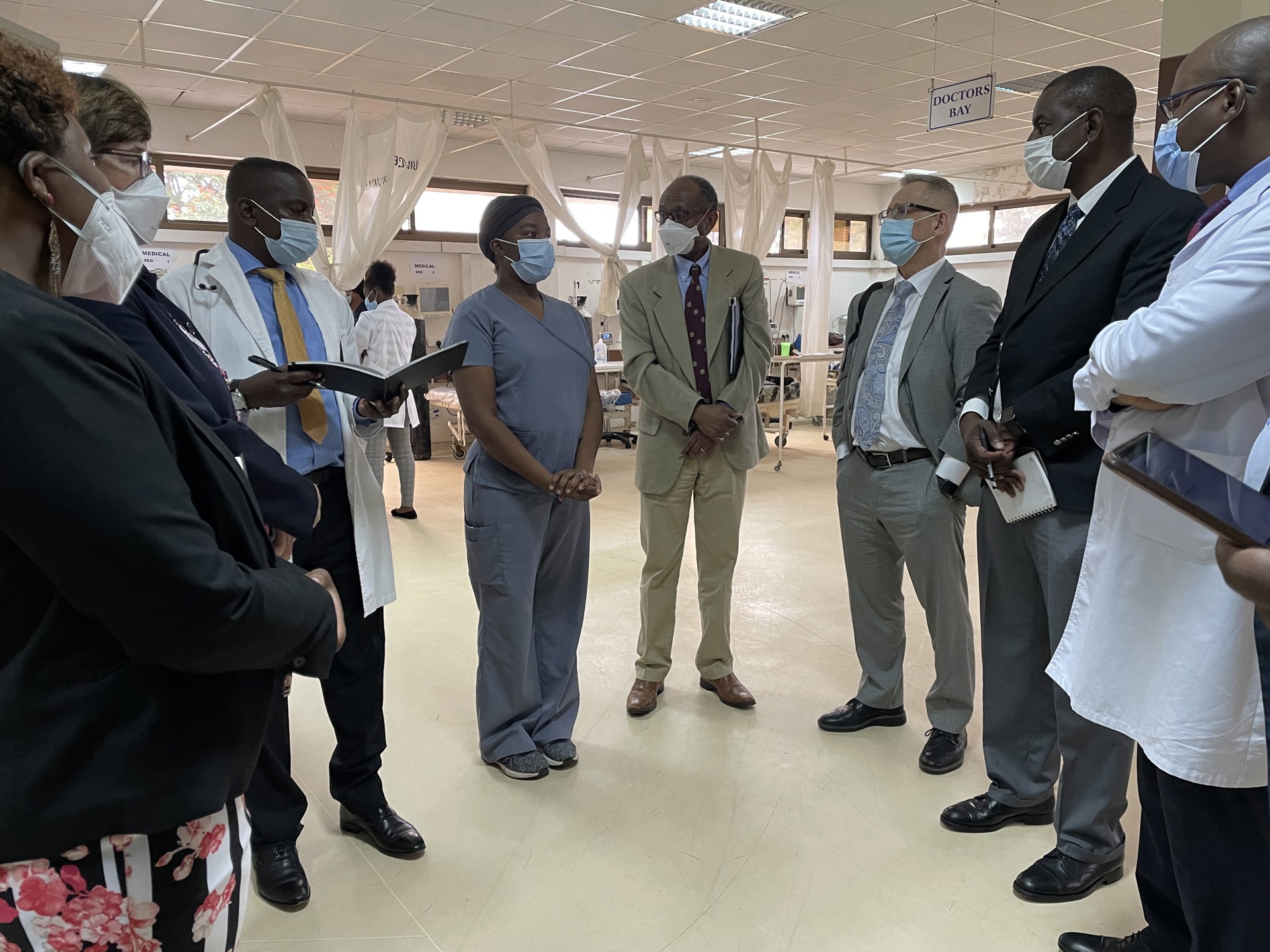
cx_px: 635
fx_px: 954
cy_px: 476
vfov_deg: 53.1
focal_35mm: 26
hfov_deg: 67.3
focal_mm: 4.2
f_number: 1.6
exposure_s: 1/50
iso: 160
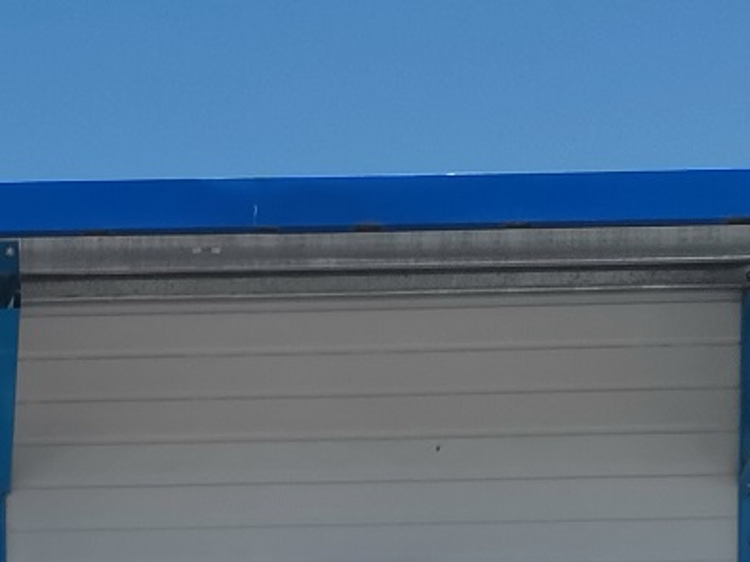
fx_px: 2858
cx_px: -154
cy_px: 1185
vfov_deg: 10.2
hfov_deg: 14.5
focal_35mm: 132
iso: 50
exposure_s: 1/2618
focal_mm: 5.58
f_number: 1.8
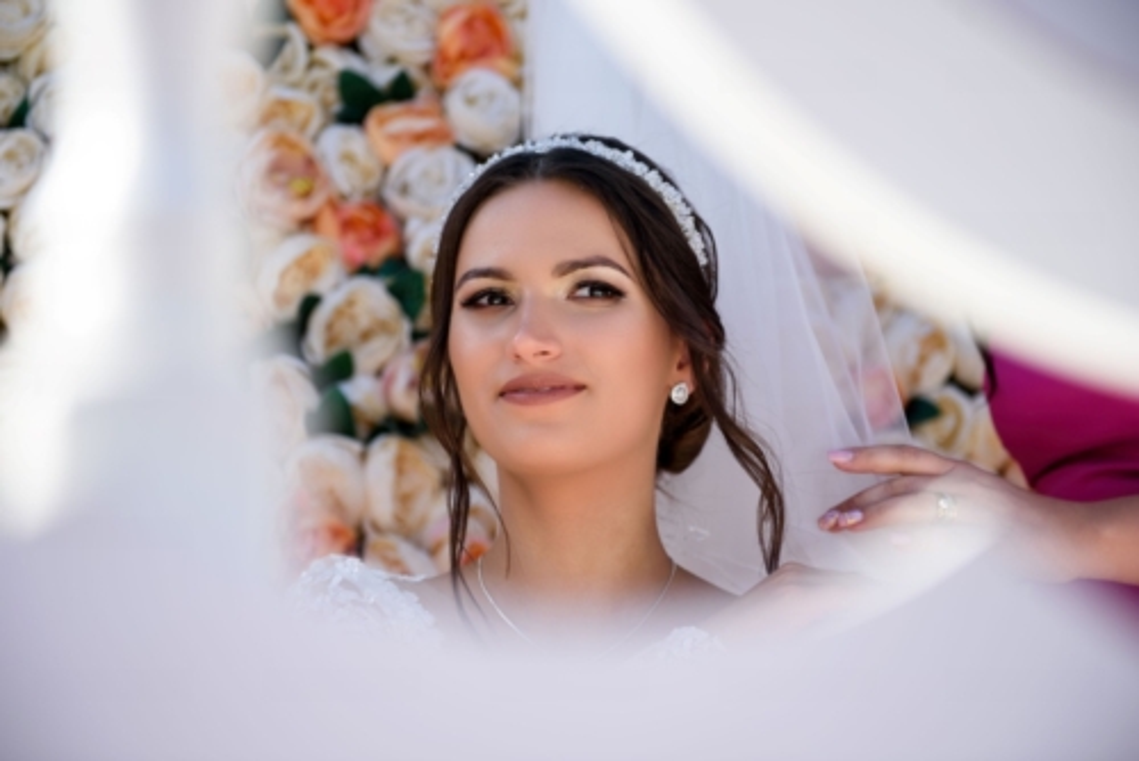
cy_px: 380
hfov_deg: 28.8
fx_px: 2216
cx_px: 570
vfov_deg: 19.5
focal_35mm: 70
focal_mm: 70
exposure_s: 1/350
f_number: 3.3
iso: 100
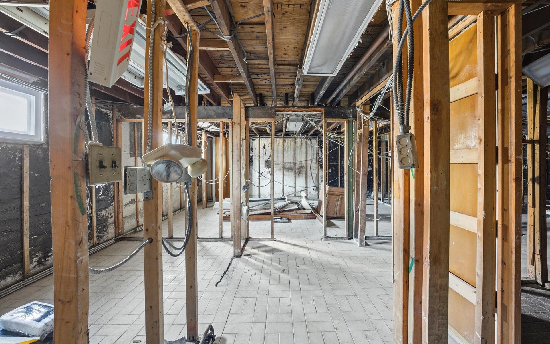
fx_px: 195
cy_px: 163
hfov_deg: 109.2
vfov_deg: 82.8
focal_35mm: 13
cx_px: 291
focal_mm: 12
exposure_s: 1/2.5
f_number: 9
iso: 800
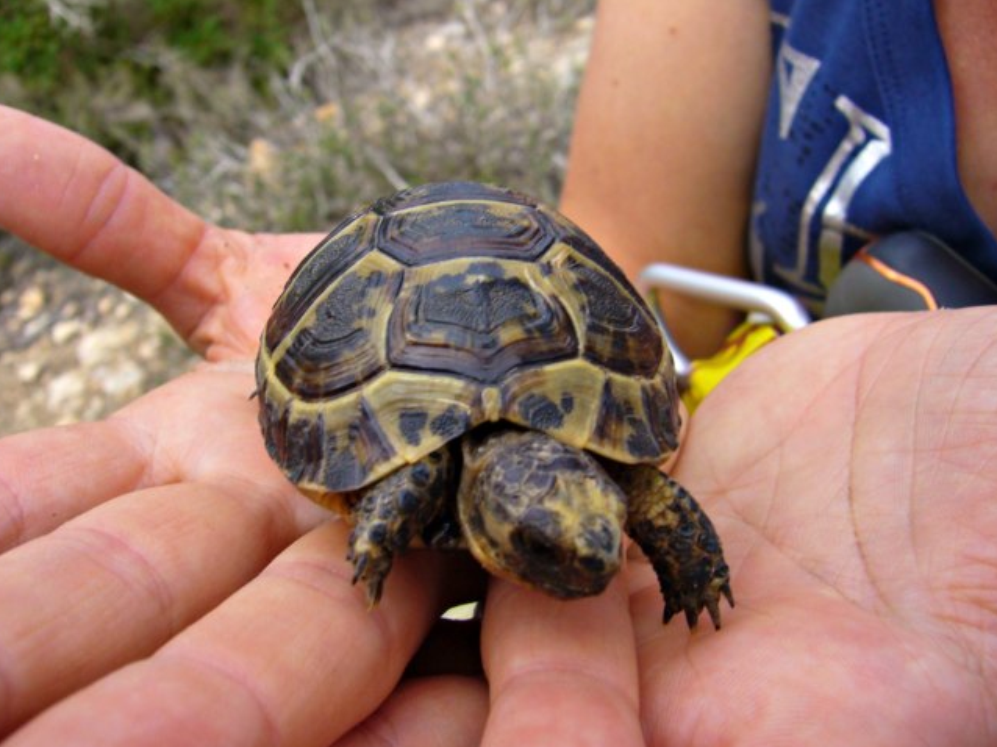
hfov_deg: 51.4
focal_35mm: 36
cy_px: 381
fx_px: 1036
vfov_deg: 39.6
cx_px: 492
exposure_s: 1/160
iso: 80
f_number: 5.6
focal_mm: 5.8
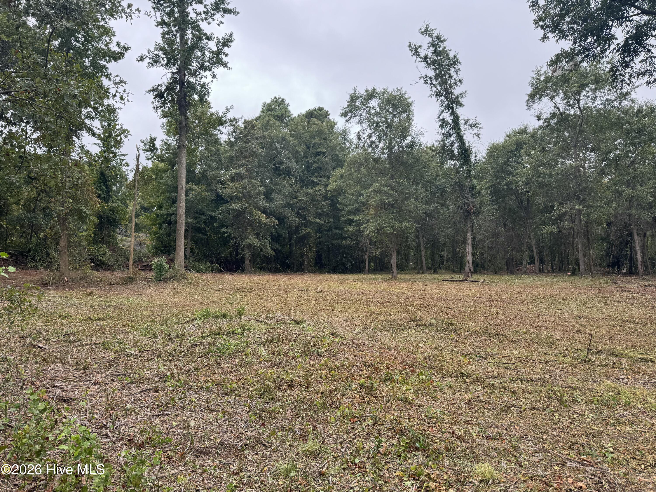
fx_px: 455
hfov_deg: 71.6
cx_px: 328
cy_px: 246
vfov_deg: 56.8
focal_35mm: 24
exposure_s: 1/320
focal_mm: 6.76
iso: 80
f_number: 1.78
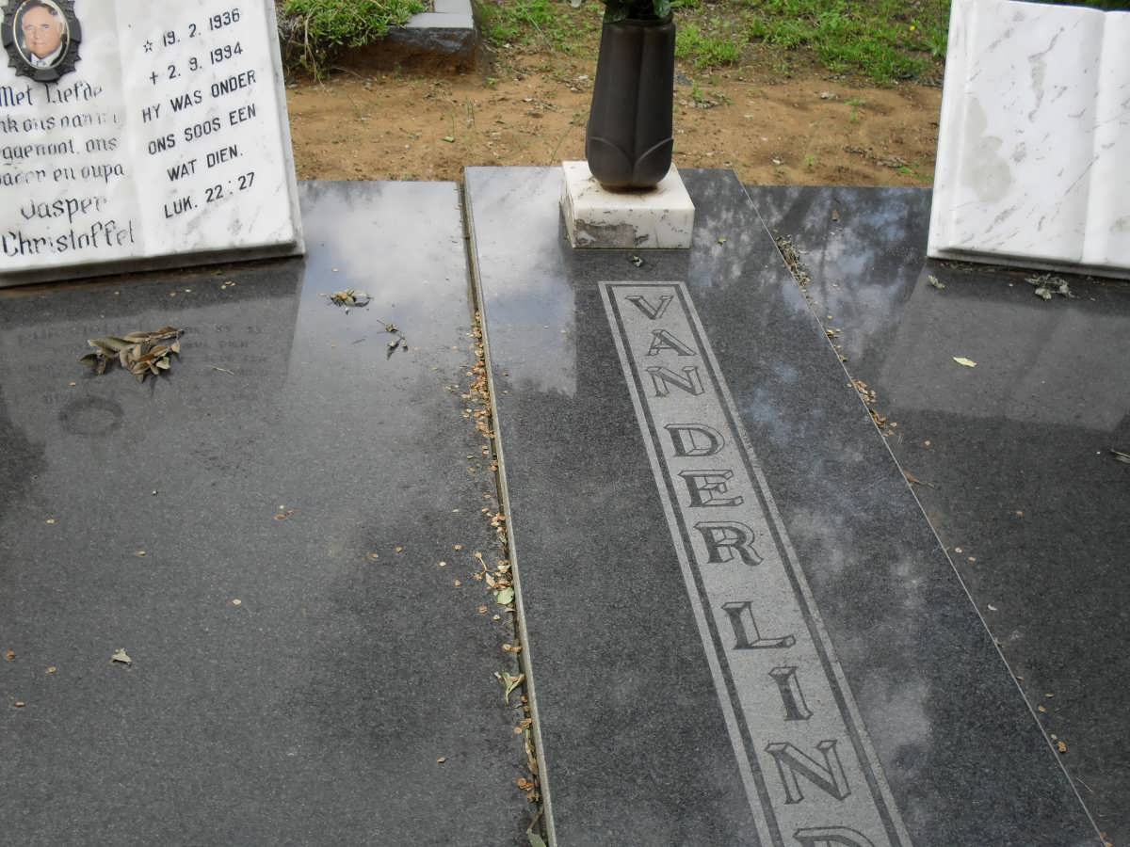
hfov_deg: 44.8
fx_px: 1371
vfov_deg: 34.3
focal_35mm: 42
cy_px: 424
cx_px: 565
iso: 100
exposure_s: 1/180
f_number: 3.6
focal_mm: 7.5
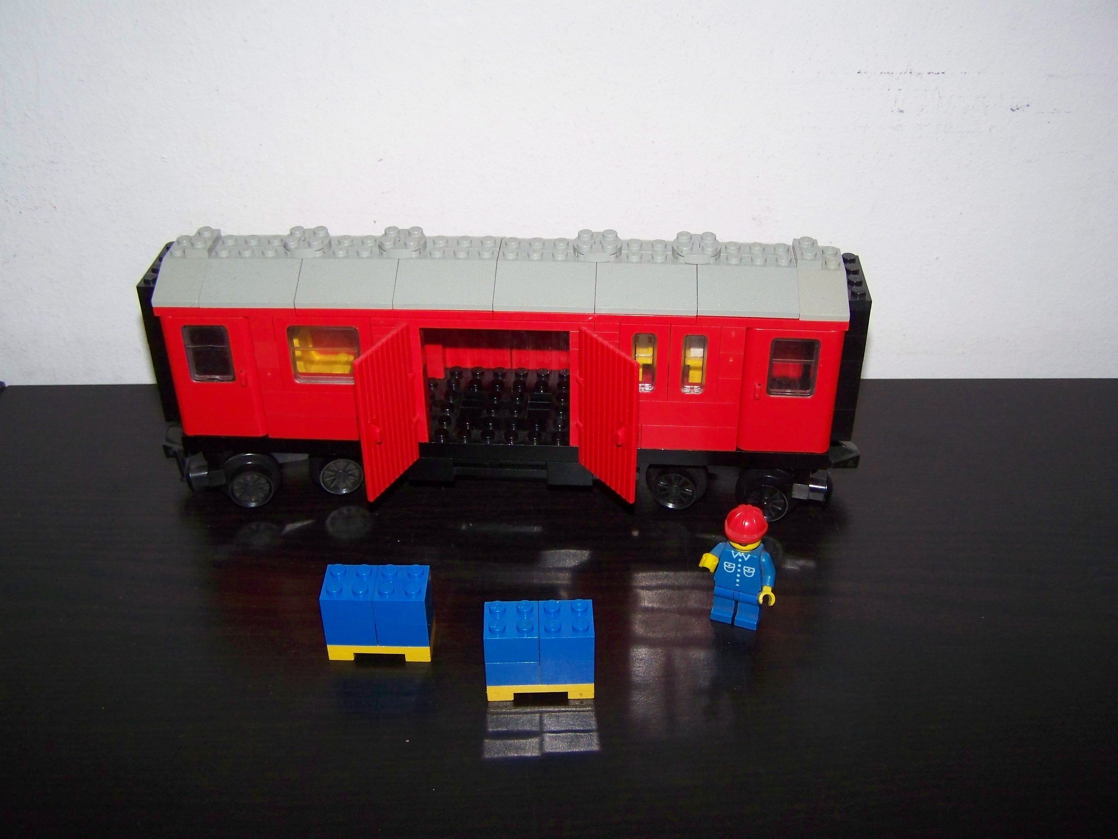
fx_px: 1227
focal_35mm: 38
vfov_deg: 37.7
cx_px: 559
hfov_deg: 49.0
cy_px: 420
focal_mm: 6.3
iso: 200
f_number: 2.8
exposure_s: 1/30
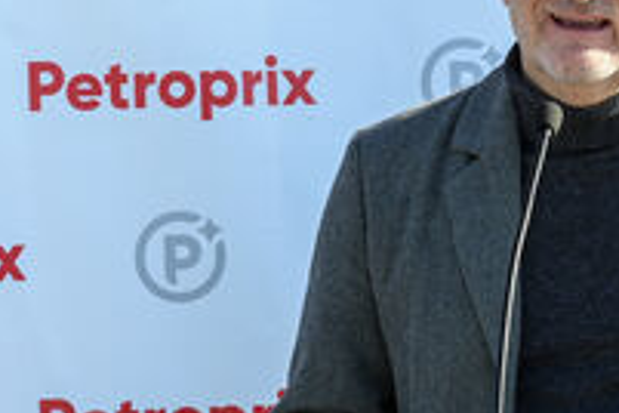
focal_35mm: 306
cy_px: 136
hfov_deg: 6.7
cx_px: 554
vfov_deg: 4.5
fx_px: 5261
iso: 200
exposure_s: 1/200
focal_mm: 96
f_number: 7.1
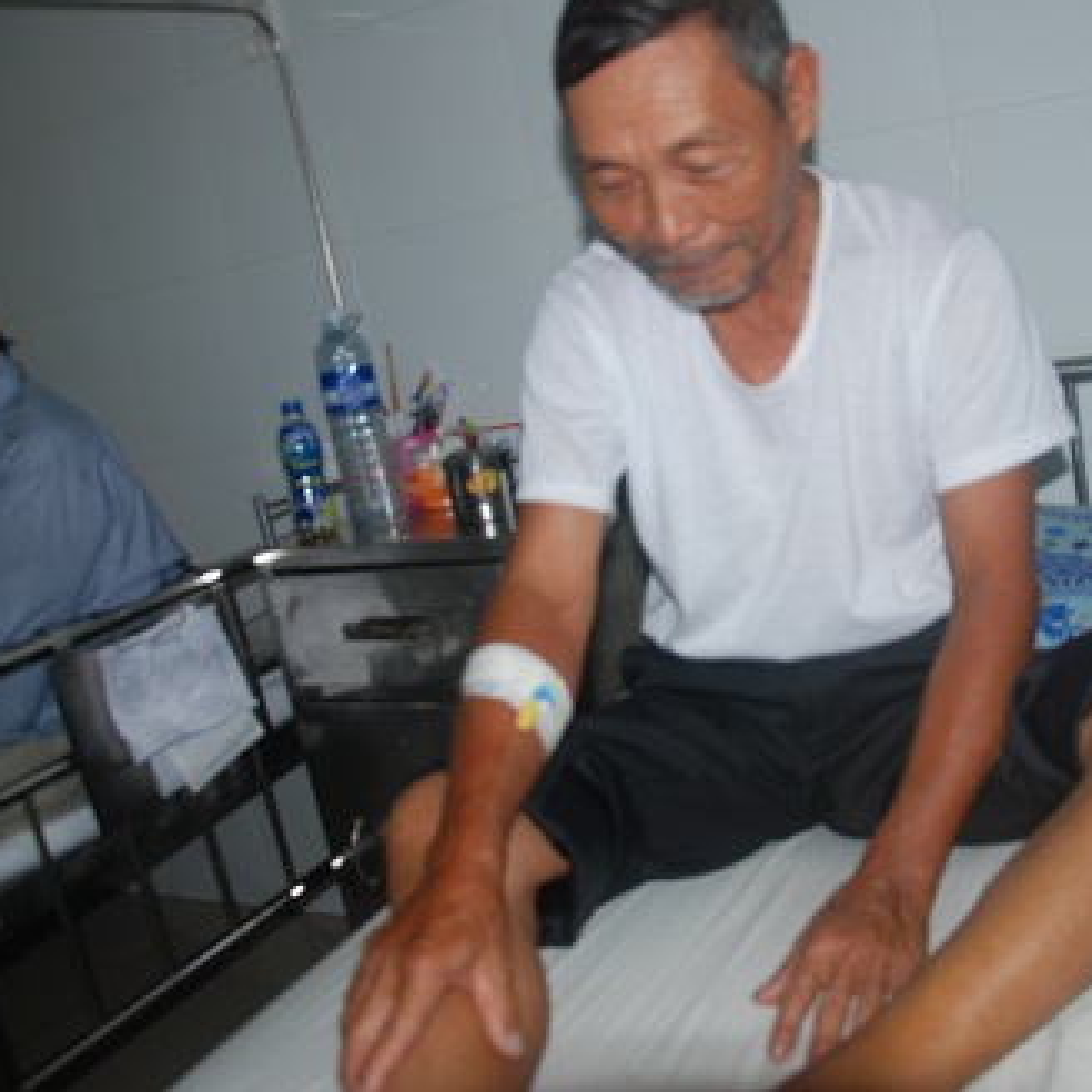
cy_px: 539
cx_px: 712
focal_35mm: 35
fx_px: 1249
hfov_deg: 46.6
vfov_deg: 47.2
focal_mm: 18
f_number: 3.5
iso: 250
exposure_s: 1/60
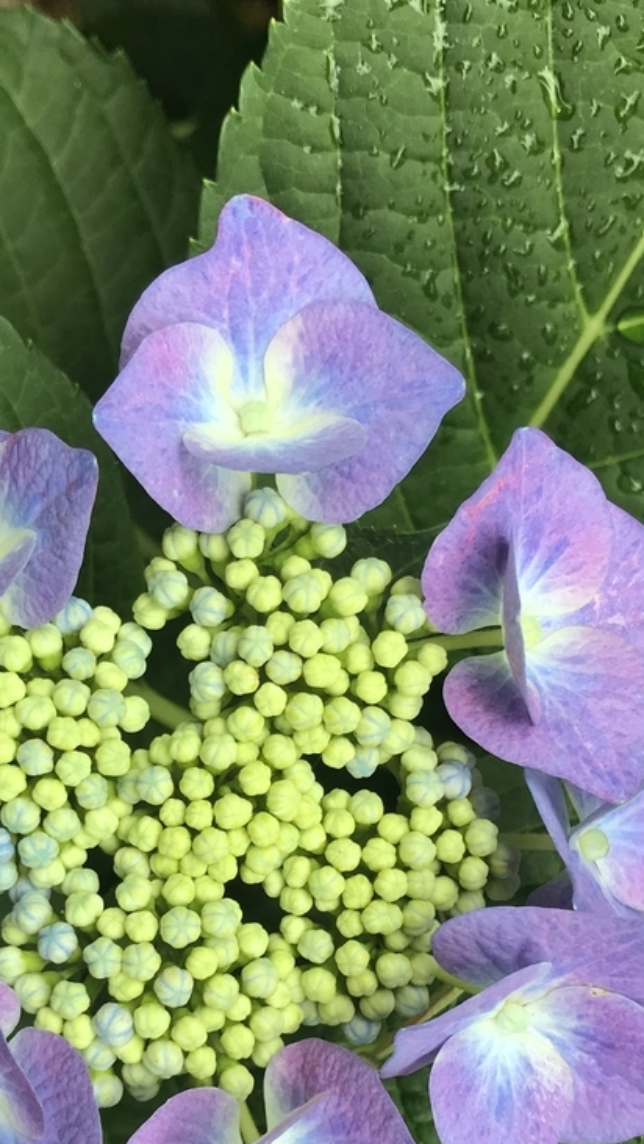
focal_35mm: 50
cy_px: 760
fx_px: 1517
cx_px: 236
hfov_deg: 23.9
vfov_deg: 40.8
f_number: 1.8
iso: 25
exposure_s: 1/120
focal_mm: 3.99
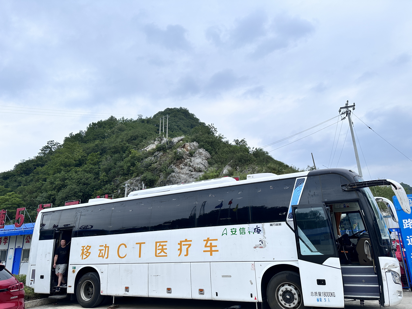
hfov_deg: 71.6
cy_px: 154
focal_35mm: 24
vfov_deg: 56.8
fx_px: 286
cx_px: 206
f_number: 1.78
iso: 80
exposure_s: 1/1751
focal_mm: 6.86
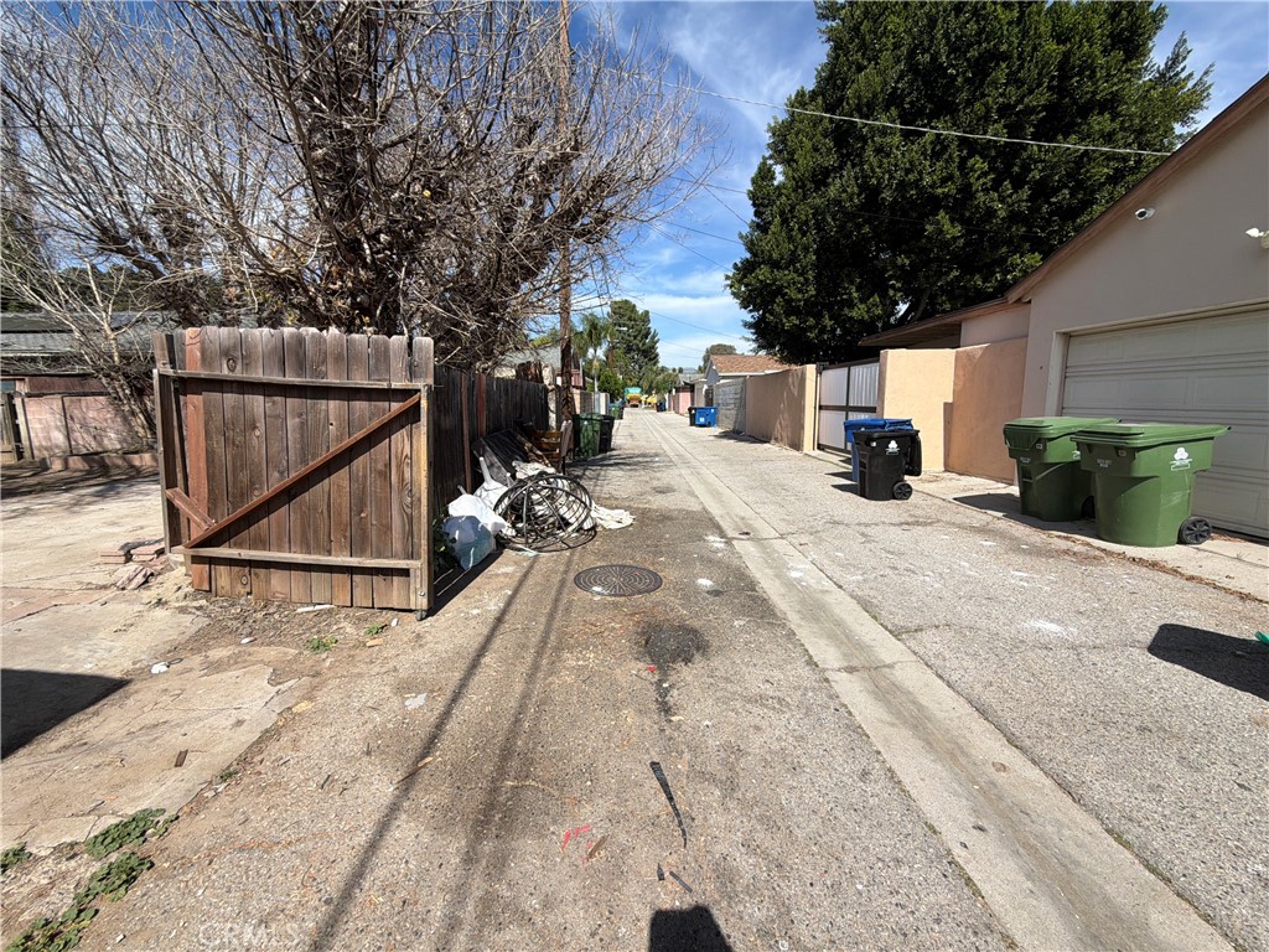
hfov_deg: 102.1
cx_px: 634
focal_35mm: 14
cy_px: 476
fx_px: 513
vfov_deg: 85.7
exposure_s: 1/942
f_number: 2.2
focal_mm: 2.22
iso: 20
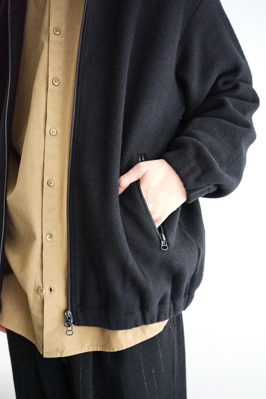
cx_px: 133
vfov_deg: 53.1
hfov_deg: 36.9
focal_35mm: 36
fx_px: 399
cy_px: 200
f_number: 4
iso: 6400
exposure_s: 1/160
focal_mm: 36
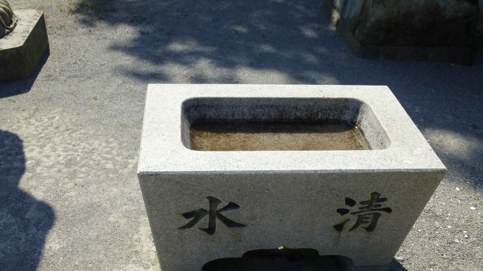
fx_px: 474
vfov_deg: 31.7
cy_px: 182
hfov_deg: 54.0
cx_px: 231
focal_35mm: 37
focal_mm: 5.6
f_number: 3.4
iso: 100
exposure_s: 1/800
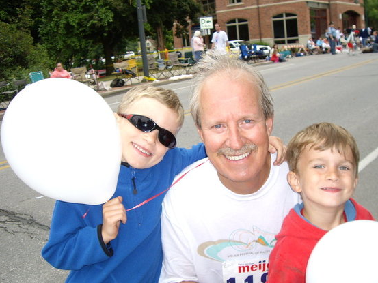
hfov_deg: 42.9
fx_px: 481
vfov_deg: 32.9
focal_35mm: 44
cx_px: 204
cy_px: 152
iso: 100
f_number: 2.7
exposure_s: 1/200
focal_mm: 6.2
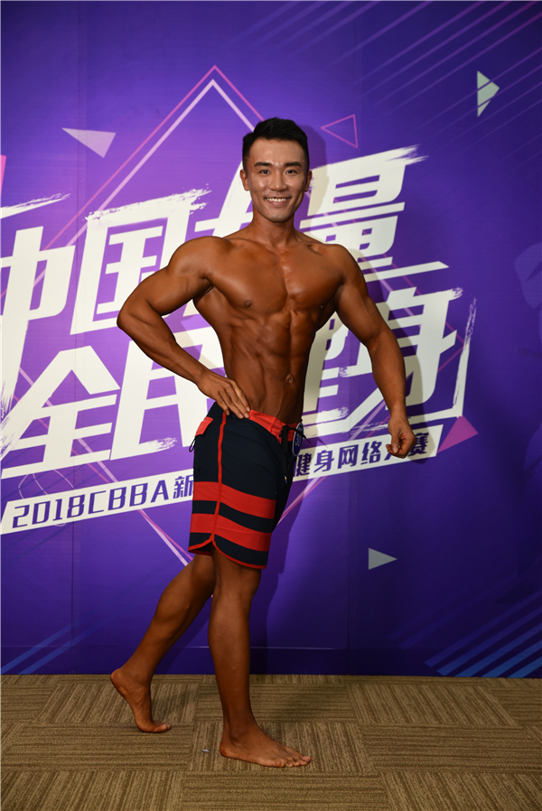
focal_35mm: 52
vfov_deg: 38.2
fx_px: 1172
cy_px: 406
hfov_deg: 26.0
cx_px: 271
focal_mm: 52
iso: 800
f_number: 4
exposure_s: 1/160
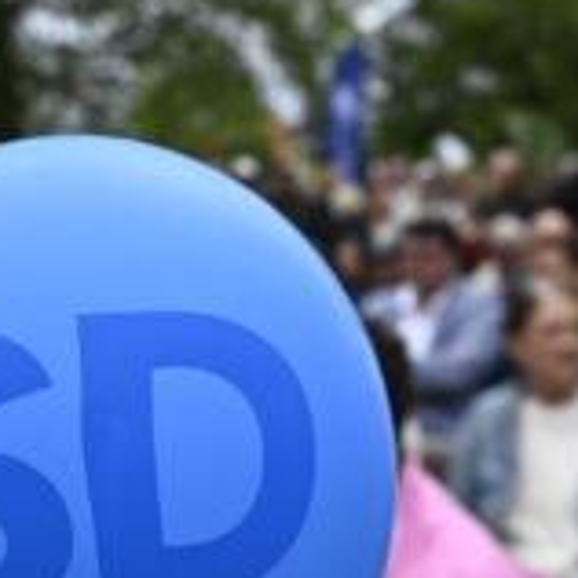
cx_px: 187
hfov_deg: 29.3
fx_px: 1096
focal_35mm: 58
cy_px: 318
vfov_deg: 29.5
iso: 2000
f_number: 4
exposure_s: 1/2500
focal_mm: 24
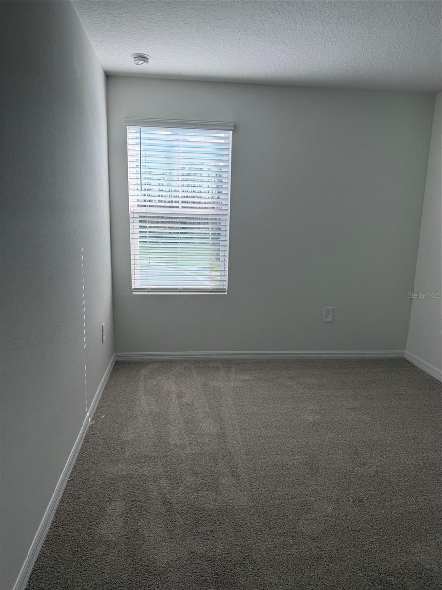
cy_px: 295
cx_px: 221
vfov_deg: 71.6
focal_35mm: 24
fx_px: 409
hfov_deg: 56.8
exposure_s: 1/683
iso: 100
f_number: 1.78
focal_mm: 6.76
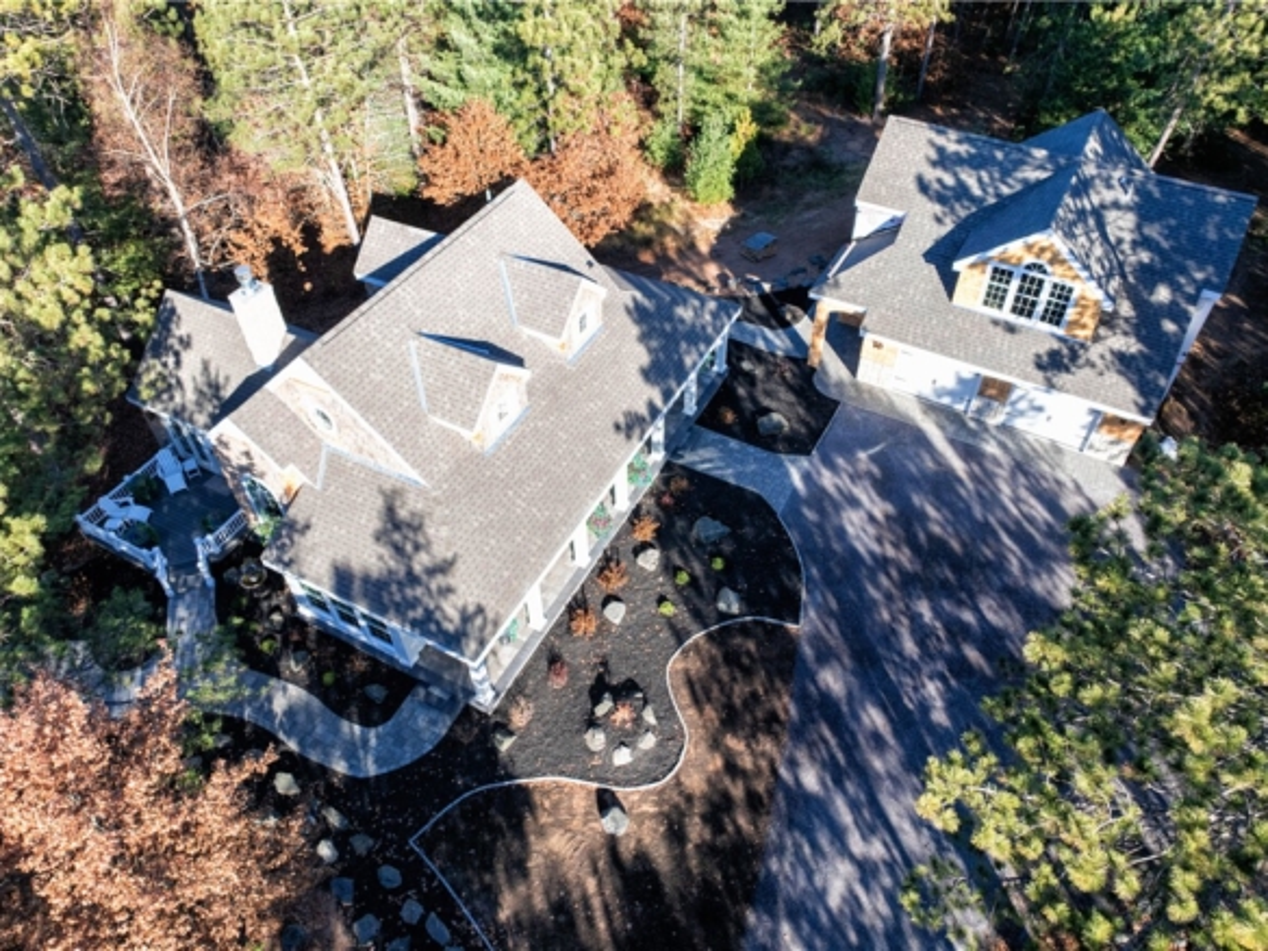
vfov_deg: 56.8
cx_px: 634
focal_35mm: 24
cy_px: 476
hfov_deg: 71.6
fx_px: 879
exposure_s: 1/1250
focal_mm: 12.29
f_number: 2.8
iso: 390
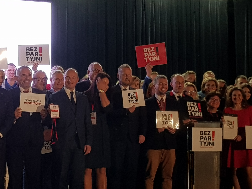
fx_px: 291
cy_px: 92
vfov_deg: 36.0
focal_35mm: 40
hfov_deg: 45.9
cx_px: 78
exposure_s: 1/39
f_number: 1.7
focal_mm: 4.2
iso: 160
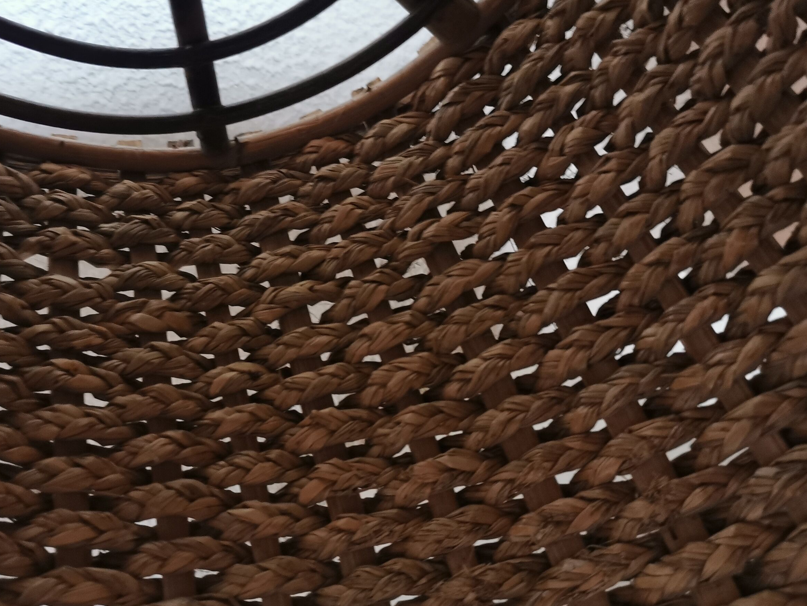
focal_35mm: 42
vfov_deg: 34.3
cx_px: 348
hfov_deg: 44.7
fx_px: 979
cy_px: 322
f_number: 1.8
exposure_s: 1/33.3
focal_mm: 5.58
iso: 320
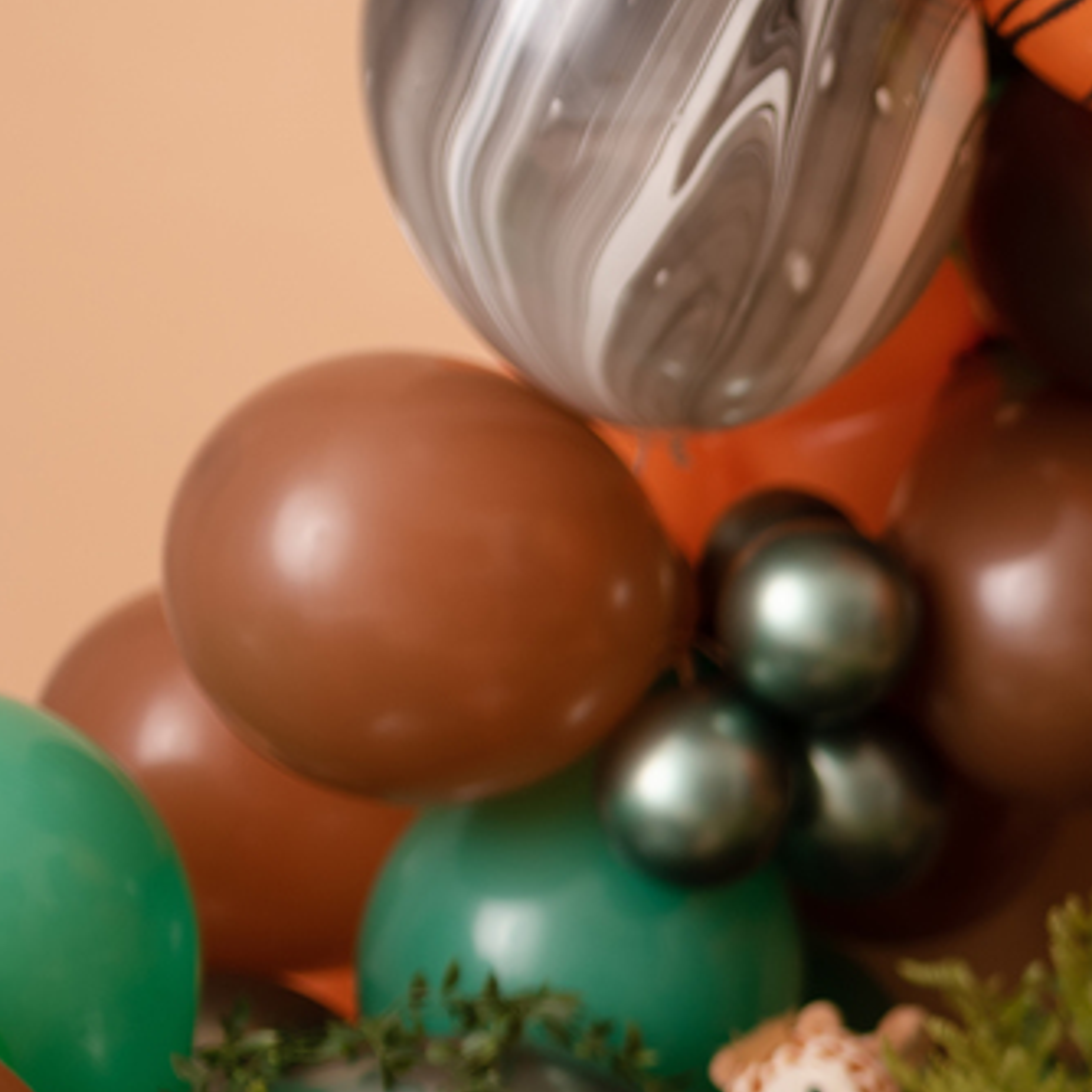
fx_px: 3819
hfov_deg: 15.1
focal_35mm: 107
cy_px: 1188
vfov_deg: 15.8
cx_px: 1638
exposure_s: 1/125
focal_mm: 35
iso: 100
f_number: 1.6
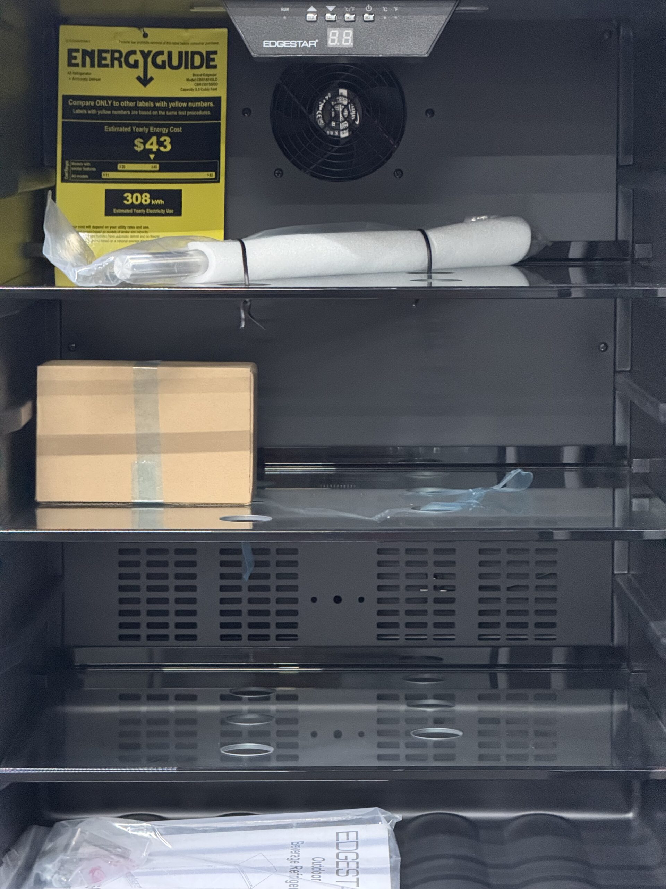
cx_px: 333
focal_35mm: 120
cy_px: 444
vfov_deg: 16.4
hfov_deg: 12.3
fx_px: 3078
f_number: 2.8
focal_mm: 15.66
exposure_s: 1/30
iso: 1600
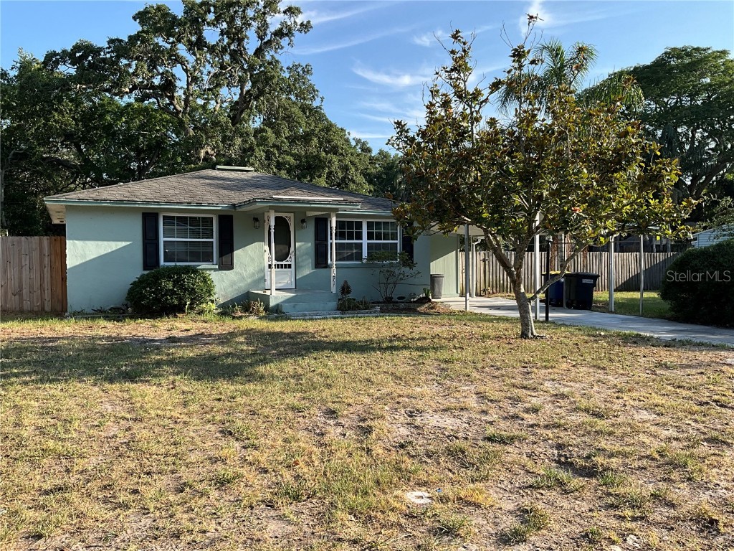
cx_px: 367
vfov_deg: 48.2
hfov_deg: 61.7
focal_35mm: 29
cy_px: 276
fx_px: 615
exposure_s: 1/719
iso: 25
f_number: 1.8
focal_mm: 3
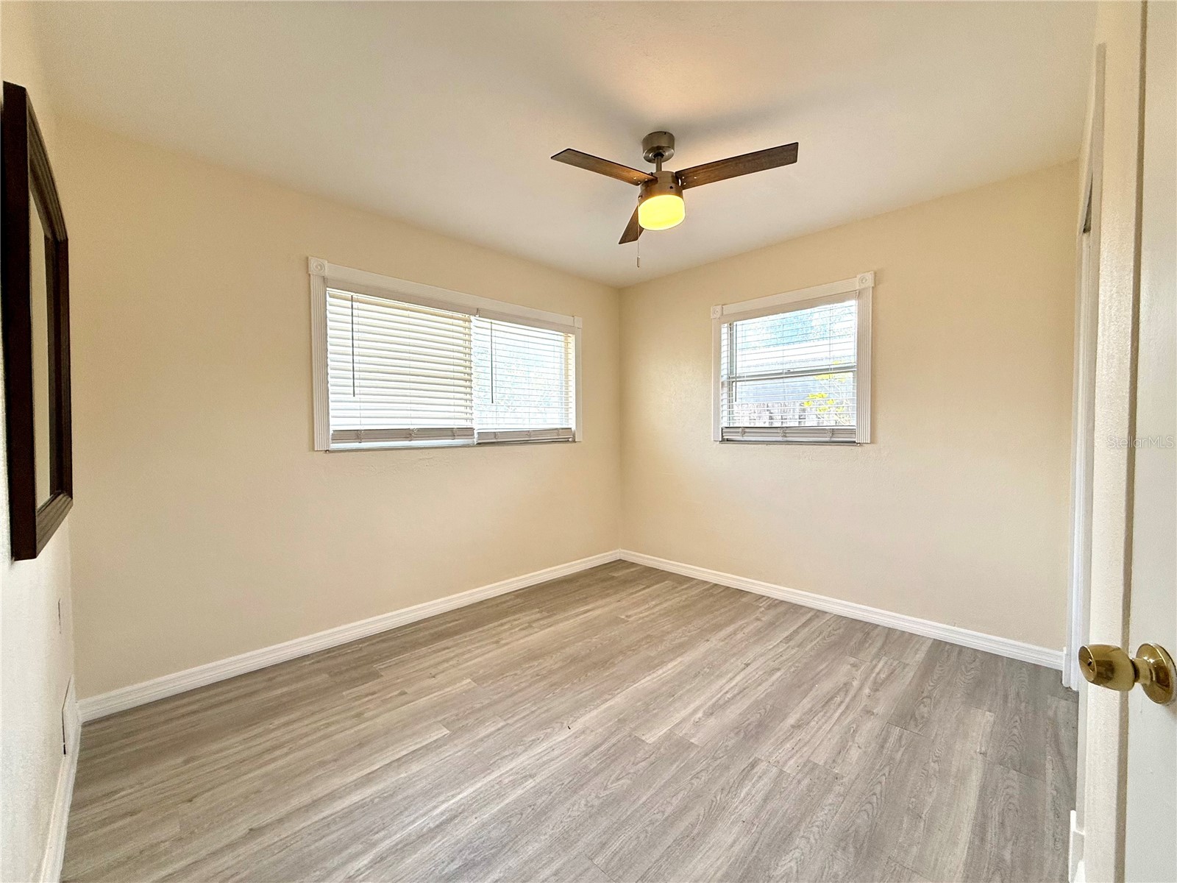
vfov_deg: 85.7
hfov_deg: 102.1
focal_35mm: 14
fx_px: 476
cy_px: 442
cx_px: 588
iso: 64
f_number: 2.2
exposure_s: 1/149
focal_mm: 2.22
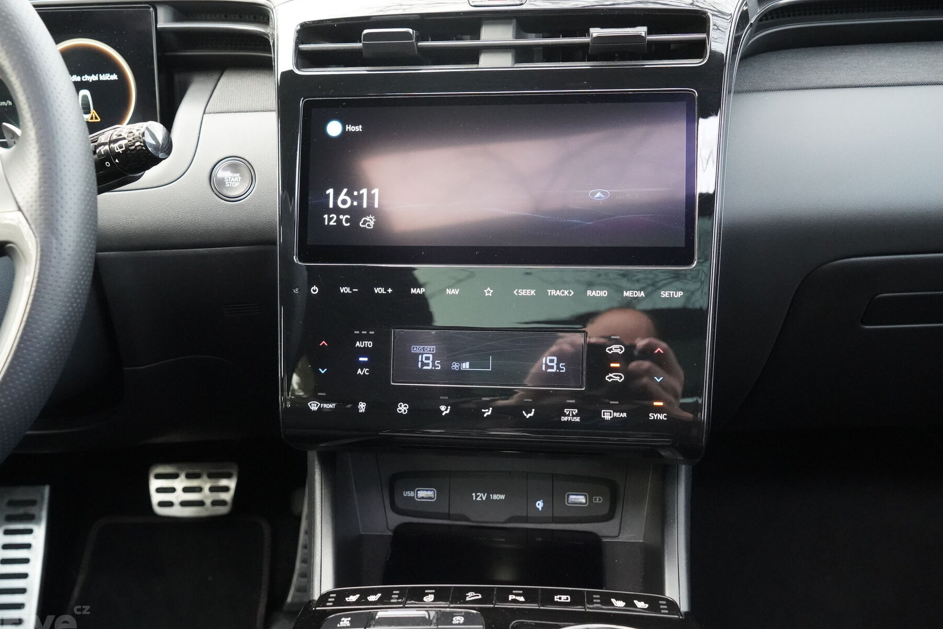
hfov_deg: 53.1
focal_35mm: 36
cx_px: 455
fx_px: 943
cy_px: 318
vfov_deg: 36.9
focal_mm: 34
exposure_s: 1/160
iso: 12800
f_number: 6.3
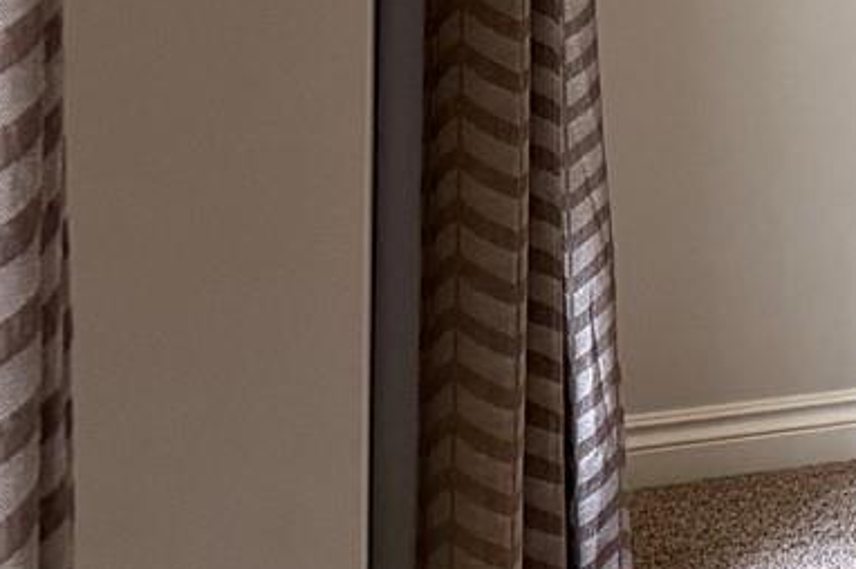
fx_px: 3183
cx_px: 2214
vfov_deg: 9.5
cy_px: -618
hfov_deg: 11.7
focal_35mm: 134
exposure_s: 1/60
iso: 320
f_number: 1.78
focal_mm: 6.76
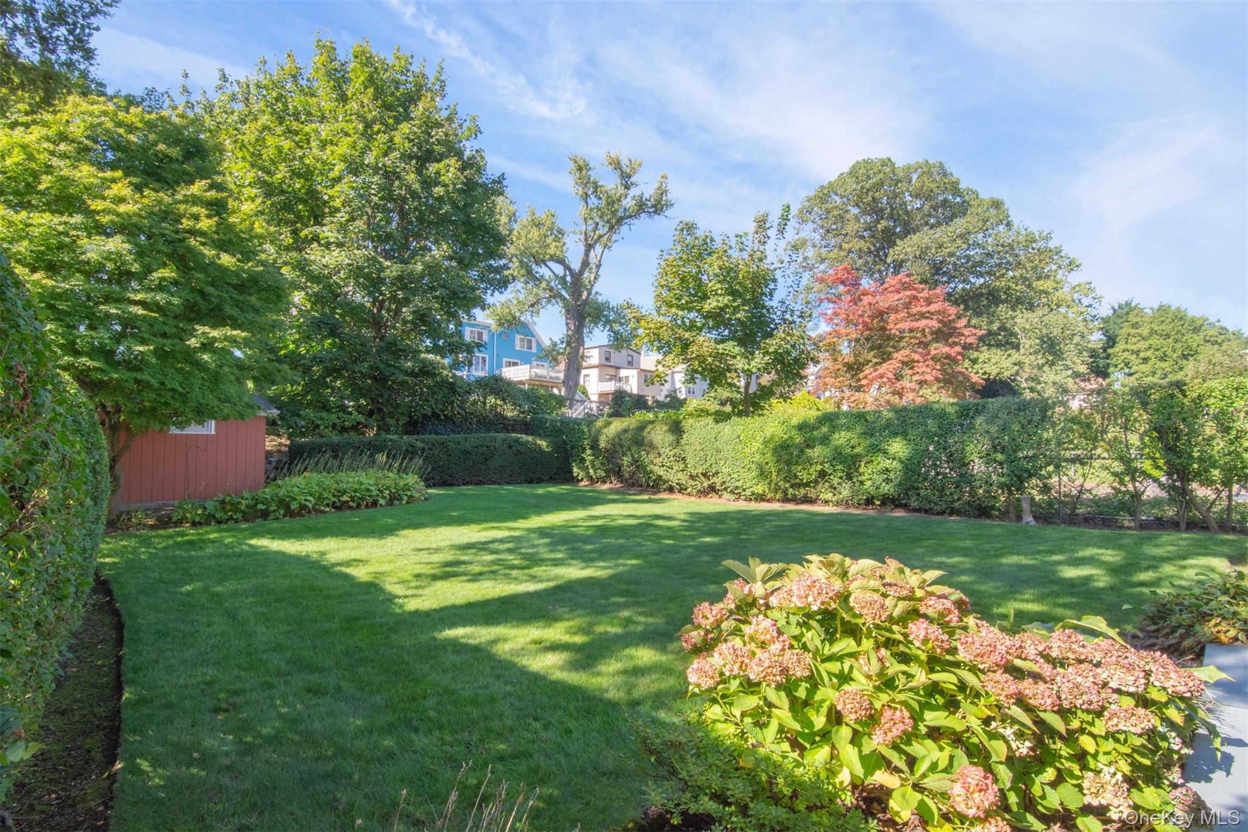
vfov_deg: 72.0
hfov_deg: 95.0
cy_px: 416
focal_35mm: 16
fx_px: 572
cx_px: 624
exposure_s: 1/125
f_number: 14
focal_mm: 11
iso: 640
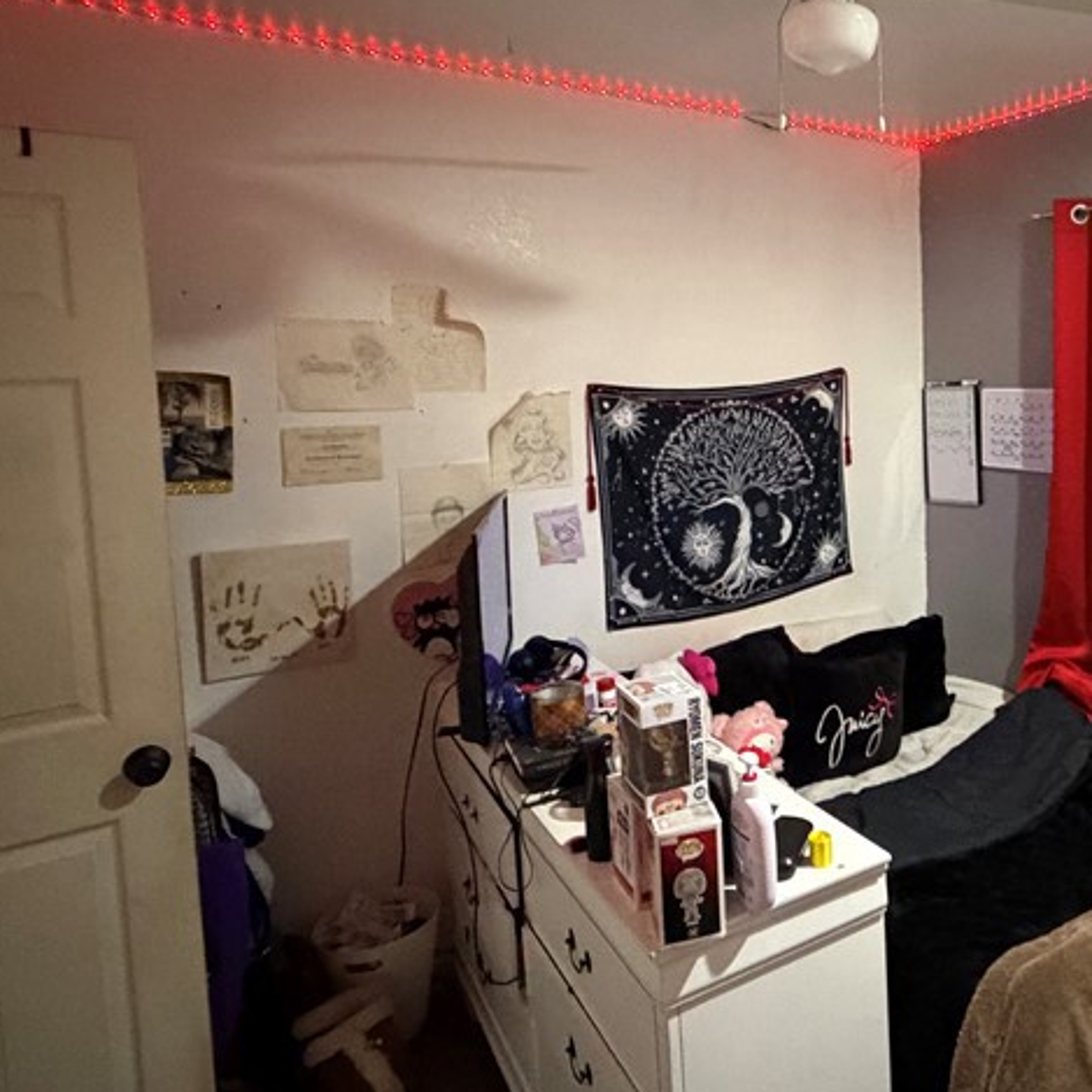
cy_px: 435
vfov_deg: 58.6
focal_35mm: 27
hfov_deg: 54.9
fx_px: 964
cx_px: 878
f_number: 2.2
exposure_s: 1/30
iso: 1250
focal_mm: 2.22
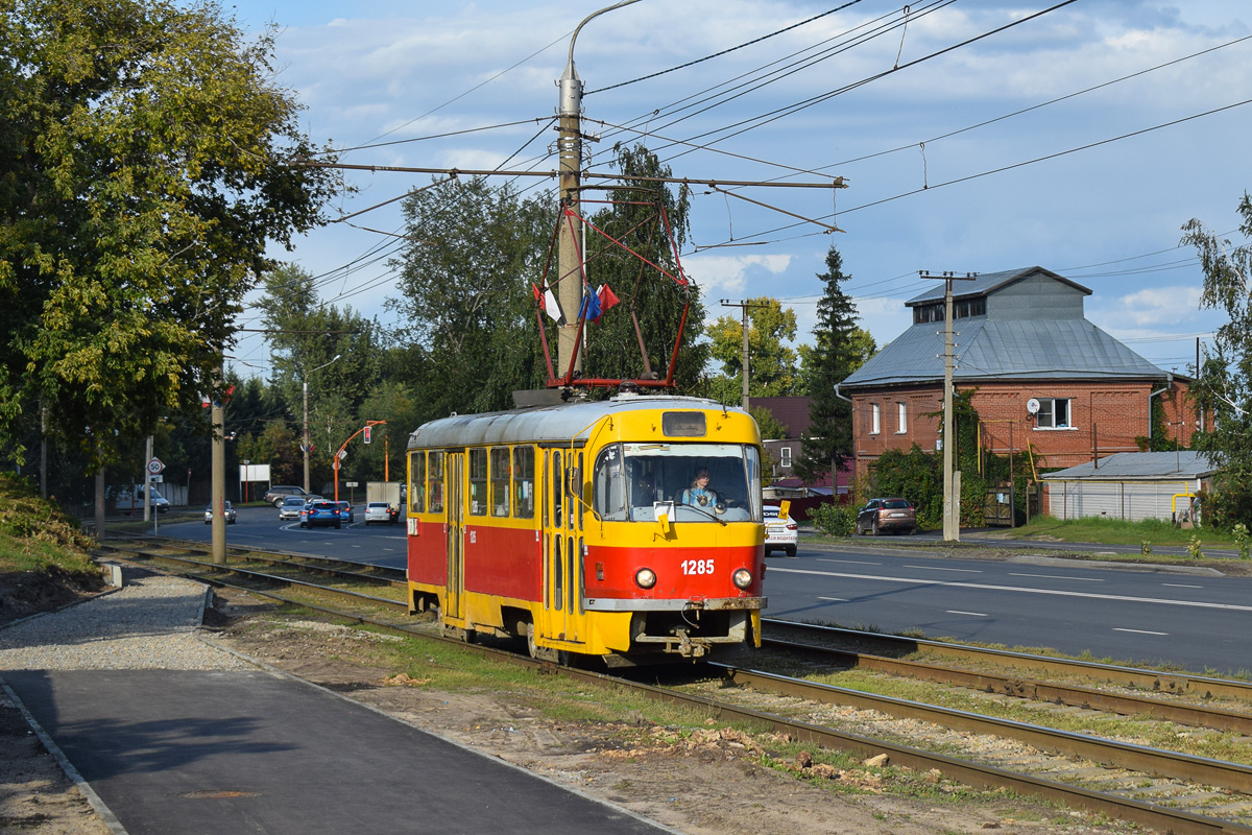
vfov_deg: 18.9
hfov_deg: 28.1
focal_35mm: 72
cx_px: 626
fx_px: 2504
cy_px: 418
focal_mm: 48
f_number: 6.3
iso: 200
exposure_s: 1/800
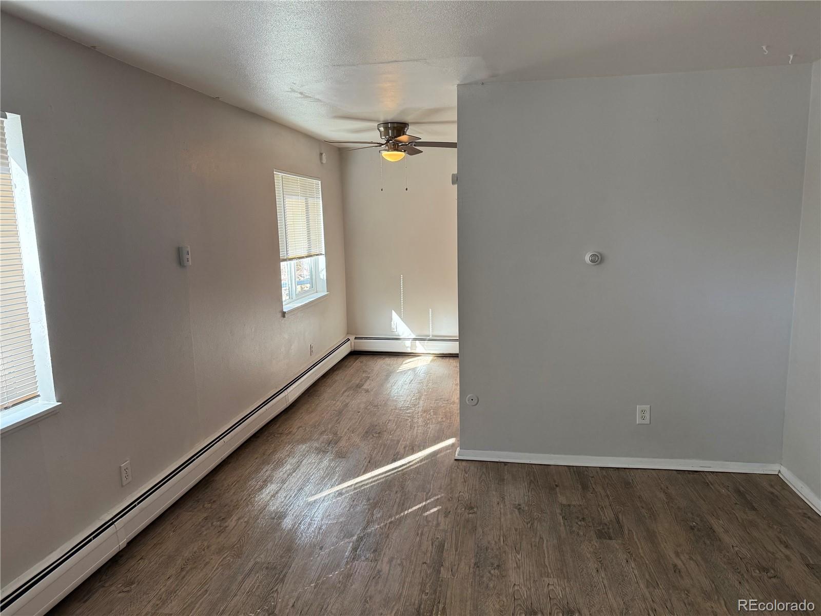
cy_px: 308
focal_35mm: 24
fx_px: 569
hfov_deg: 71.6
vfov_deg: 56.8
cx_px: 410
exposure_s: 1/191
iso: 200
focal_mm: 6.76
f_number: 1.78
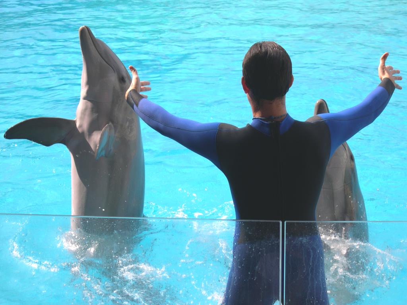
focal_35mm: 97
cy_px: 152
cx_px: 204
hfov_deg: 20.2
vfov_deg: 15.2
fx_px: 1140
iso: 100
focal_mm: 20.5
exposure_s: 1/329
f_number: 4.6
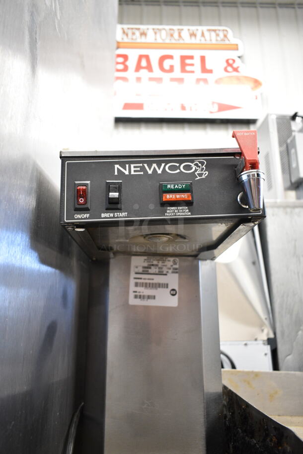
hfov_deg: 48.0
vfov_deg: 67.3
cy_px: 227
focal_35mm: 27
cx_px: 152
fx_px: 340
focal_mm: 18
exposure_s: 1/30
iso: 1250
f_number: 3.5
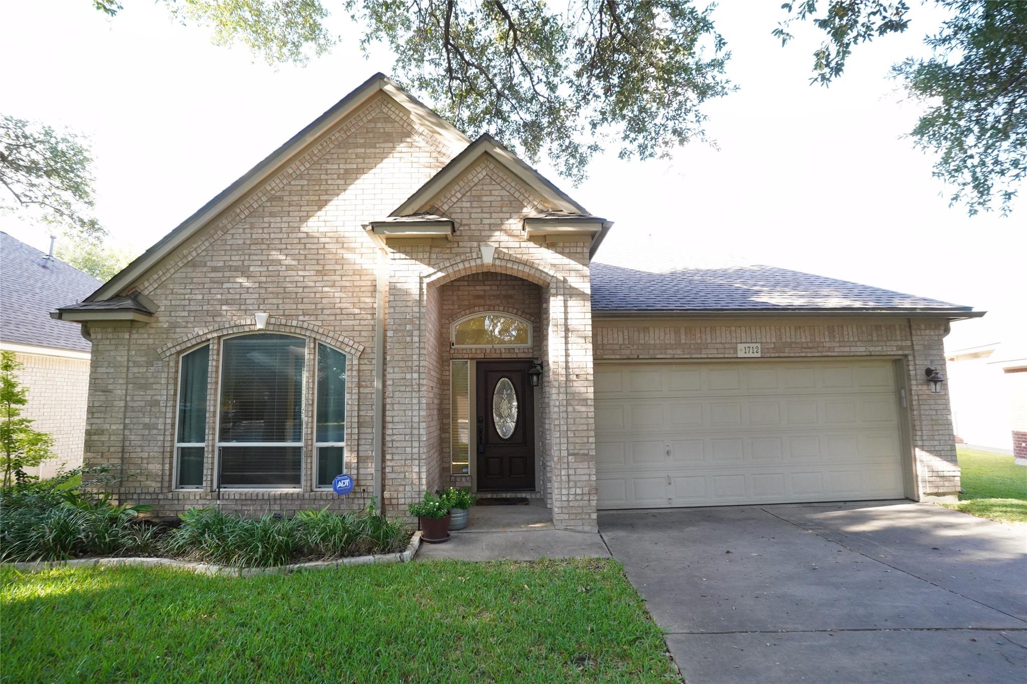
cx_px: 514
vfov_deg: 67.4
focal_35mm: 18
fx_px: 513
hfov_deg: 90.0
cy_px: 342
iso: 4000
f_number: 8
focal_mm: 18
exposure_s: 1/250
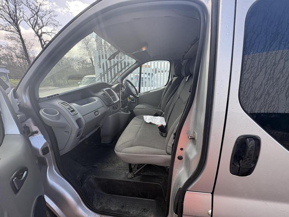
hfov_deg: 102.1
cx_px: 144
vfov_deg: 85.7
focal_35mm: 14
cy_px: 108
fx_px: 117
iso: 50
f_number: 2.2
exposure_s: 1/222
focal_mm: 2.22
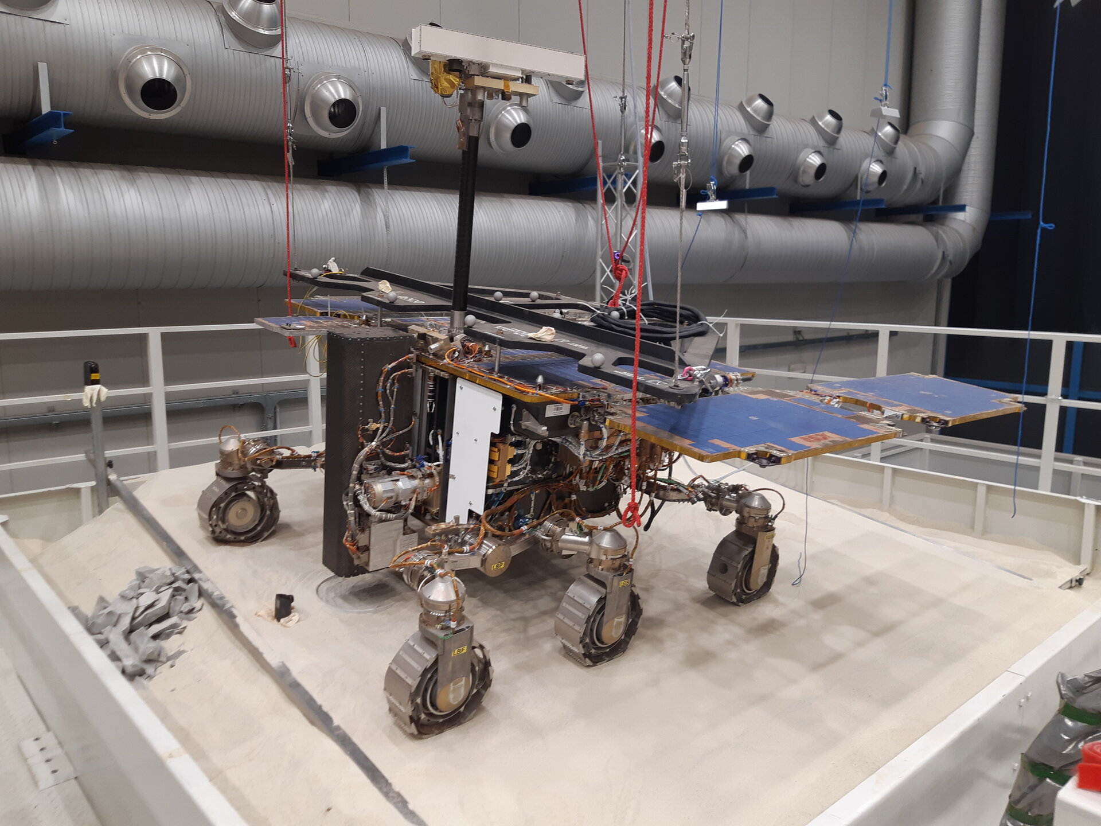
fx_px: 827
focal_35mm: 26
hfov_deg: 67.3
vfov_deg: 53.1
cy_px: 413
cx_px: 550
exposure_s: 1/50
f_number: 1.7
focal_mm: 3.93
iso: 40
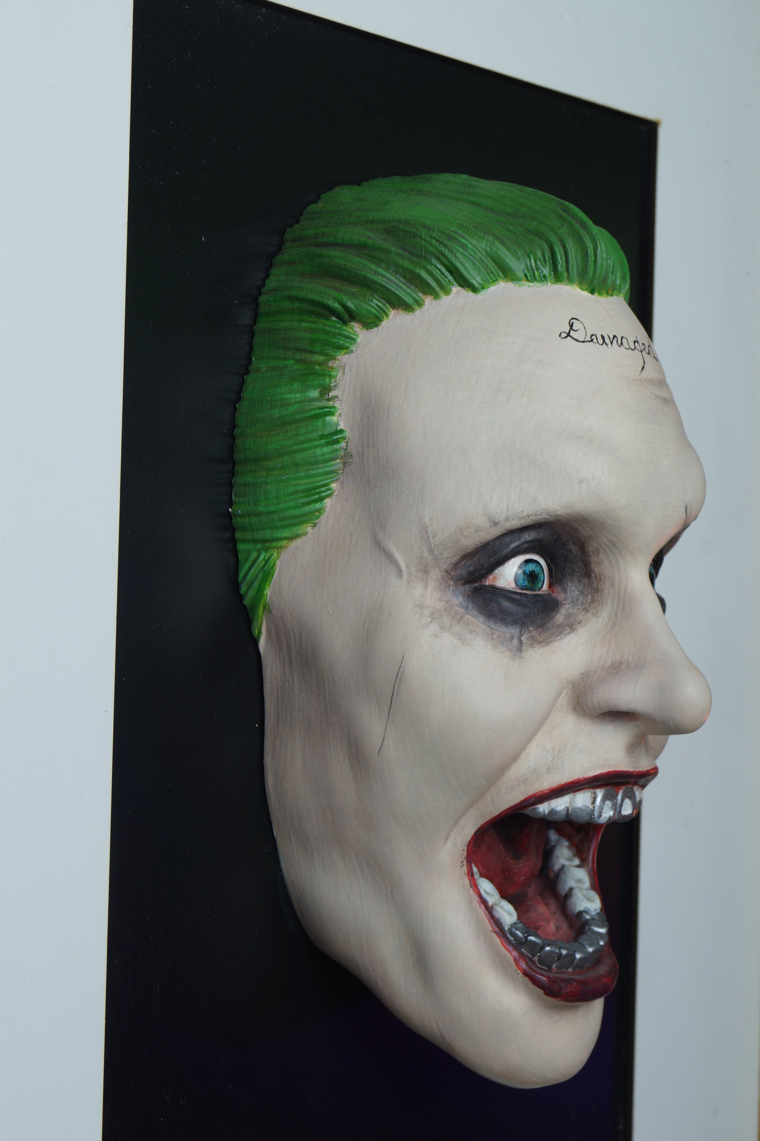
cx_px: 380
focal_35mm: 75
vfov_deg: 27.0
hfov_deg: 18.2
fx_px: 2377
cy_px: 570
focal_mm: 50
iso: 100
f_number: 10
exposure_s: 1/3
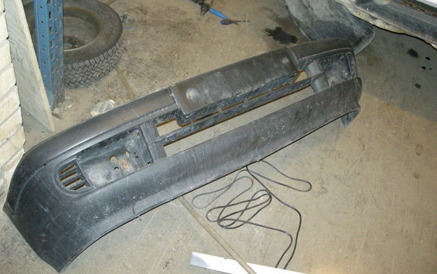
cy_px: 118
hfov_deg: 51.5
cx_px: 223
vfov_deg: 33.6
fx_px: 453
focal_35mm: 38
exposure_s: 1/60
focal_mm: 5.7
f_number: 2.8
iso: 312
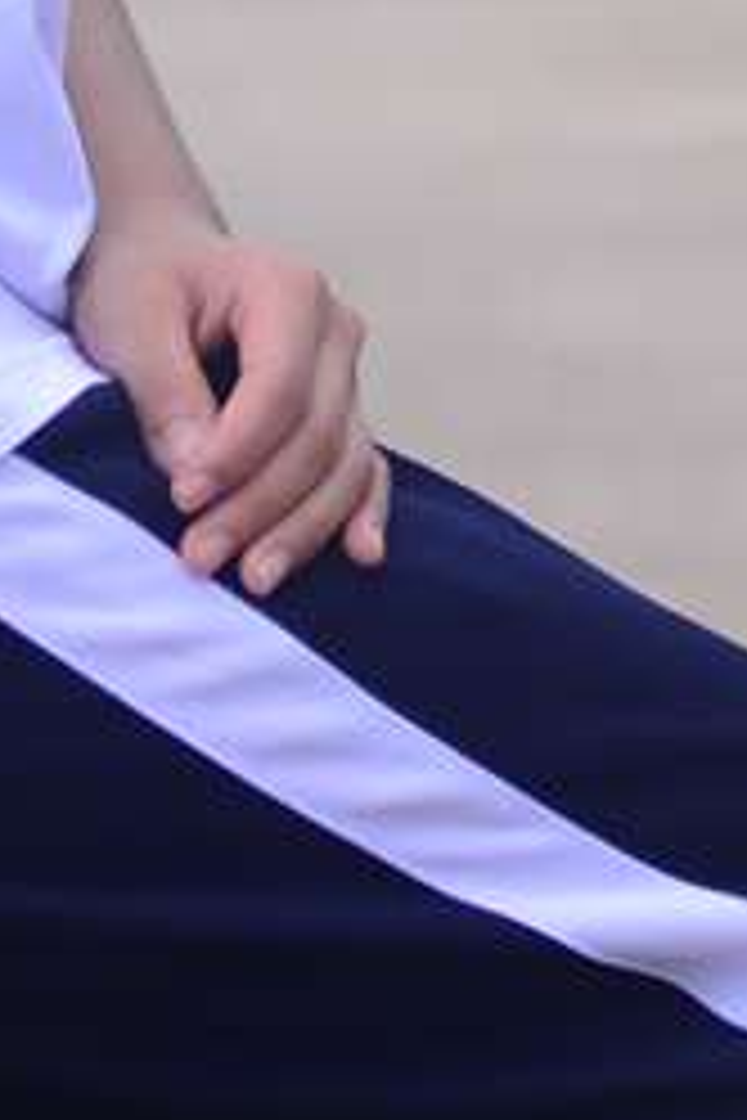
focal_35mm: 274
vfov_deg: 7.5
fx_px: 8528
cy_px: -29
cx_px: 720
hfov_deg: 5.0
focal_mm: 35
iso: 100
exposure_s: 1/2000
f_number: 2.5
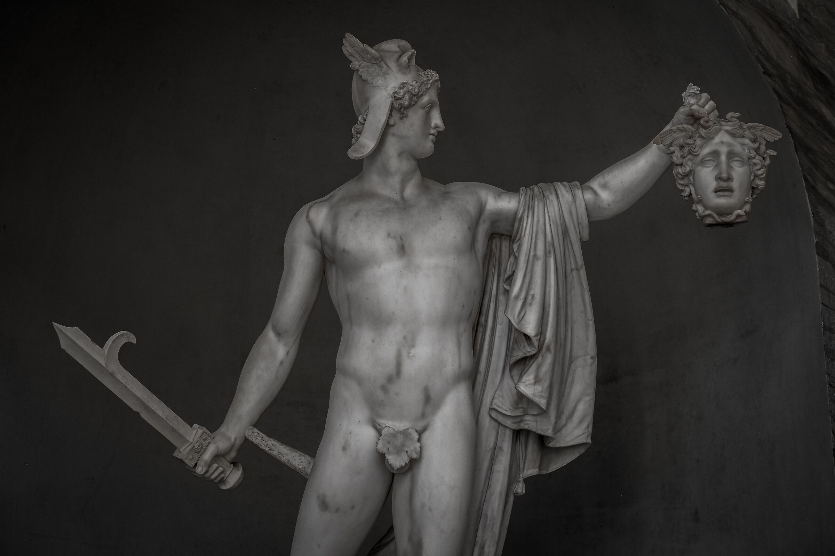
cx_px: 418
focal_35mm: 68
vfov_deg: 20.0
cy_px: 278
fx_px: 1577
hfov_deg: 29.7
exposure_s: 1/140
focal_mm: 45
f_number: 5.6
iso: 640
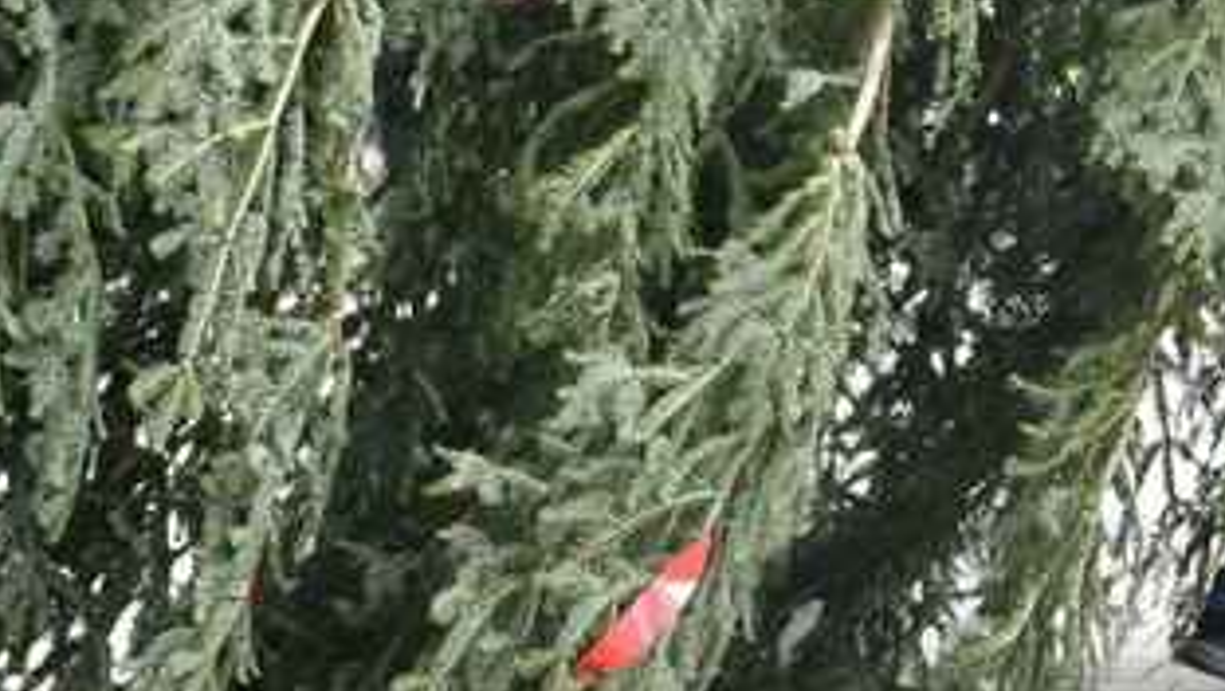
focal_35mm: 169
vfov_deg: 7.1
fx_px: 5493
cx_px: 1739
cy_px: -212
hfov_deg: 12.2
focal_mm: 28
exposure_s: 1/125
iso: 500
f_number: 10
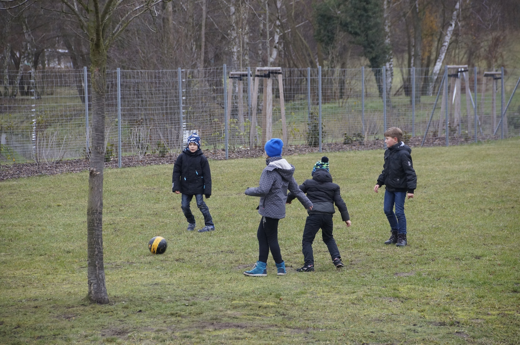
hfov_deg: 10.2
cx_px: 260
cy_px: 172
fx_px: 2922
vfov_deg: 6.8
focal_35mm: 202
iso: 800
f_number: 6.3
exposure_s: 1/160
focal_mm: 135
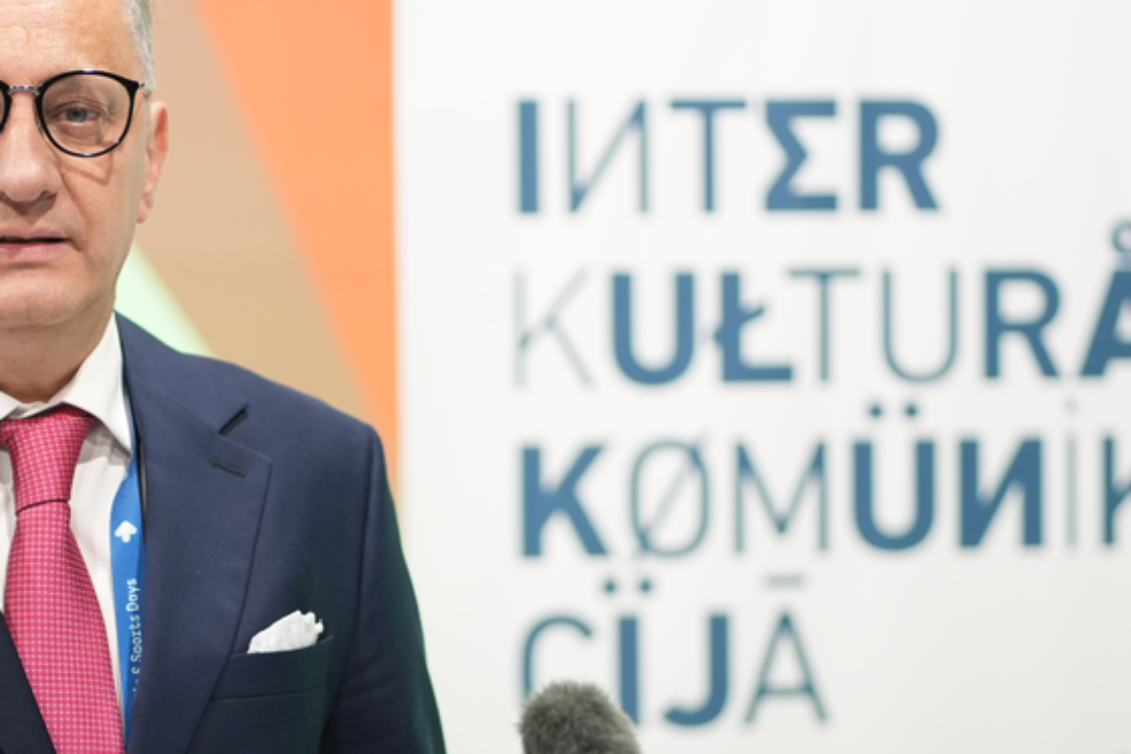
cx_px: 433
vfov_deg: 7.1
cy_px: 545
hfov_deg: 10.6
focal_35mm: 194
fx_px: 6094
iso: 640
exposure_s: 1/320
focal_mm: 85
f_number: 1.8
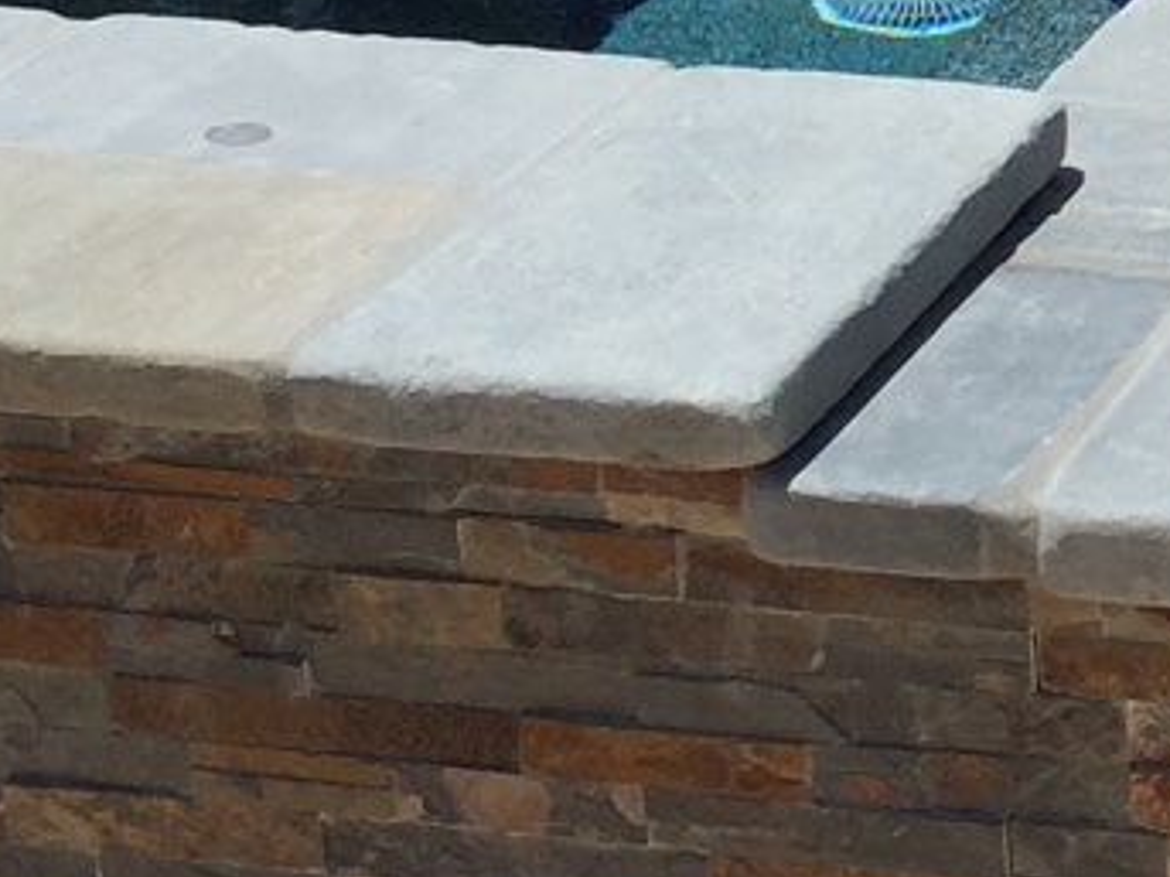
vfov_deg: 10.5
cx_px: 1931
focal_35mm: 138
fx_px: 4663
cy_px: -324
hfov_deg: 13.2
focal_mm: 4.15
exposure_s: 1/3731
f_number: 2.2
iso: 32
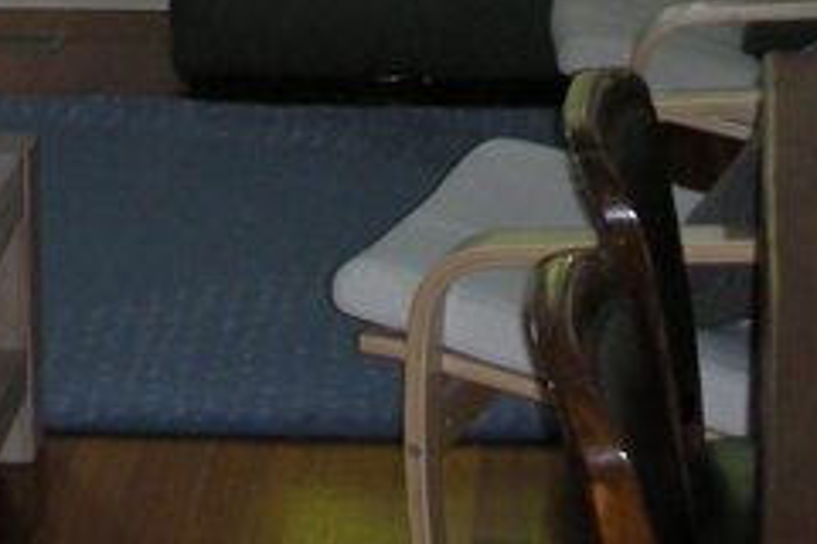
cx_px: 228
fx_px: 3517
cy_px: -462
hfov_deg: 13.2
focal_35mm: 155
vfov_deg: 8.5
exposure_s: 1/60
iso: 122
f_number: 2.8
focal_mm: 5.8
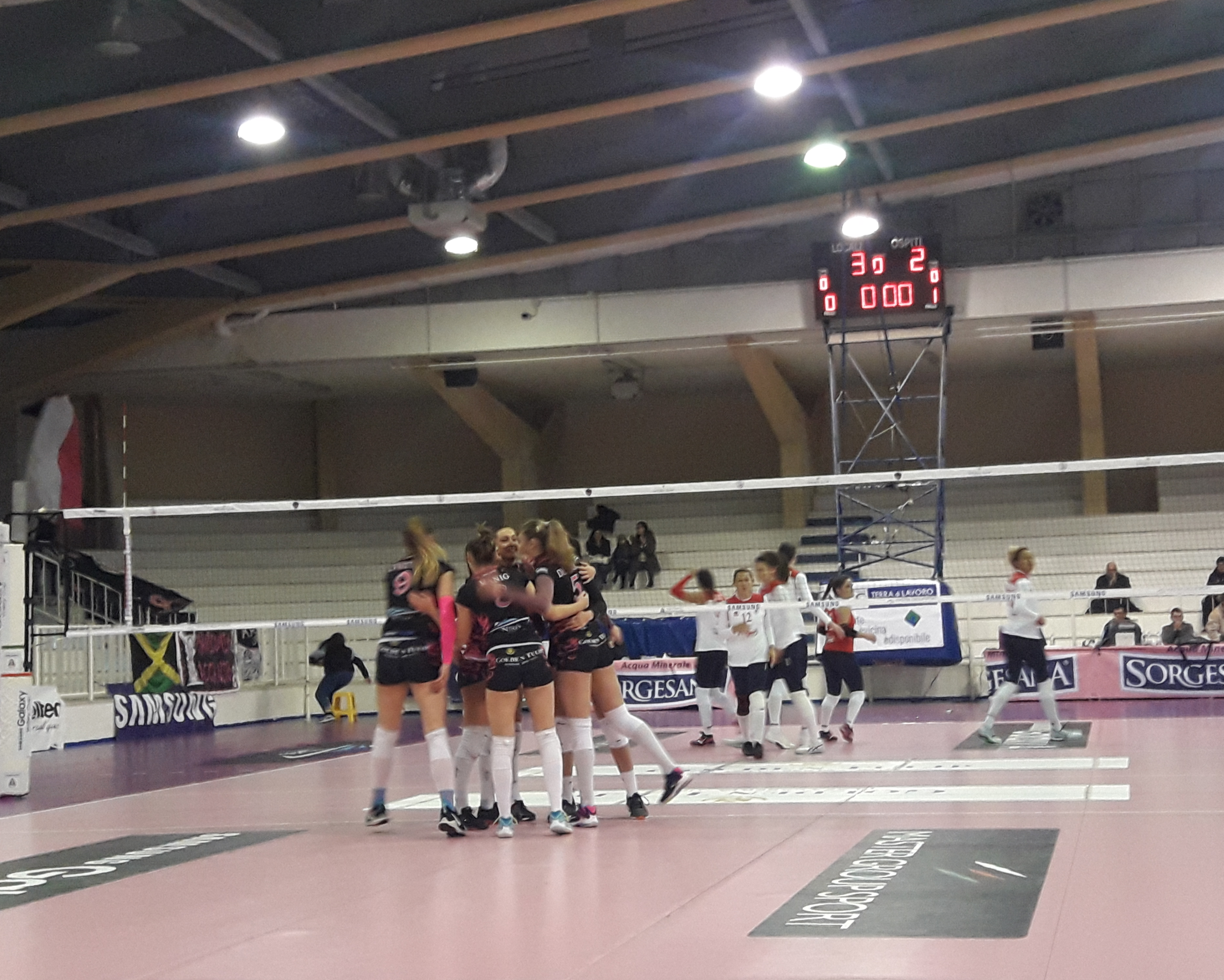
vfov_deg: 48.5
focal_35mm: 30
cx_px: 659
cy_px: 489
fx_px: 1087
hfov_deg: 58.7
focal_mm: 3.7
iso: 160
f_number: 1.9
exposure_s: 1/20
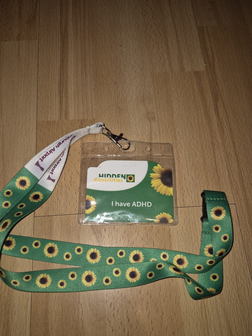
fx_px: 252
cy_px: 182
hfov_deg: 53.0
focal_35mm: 26
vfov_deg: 67.2
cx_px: 113
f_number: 1.8
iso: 100
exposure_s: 1/29
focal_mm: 5.4
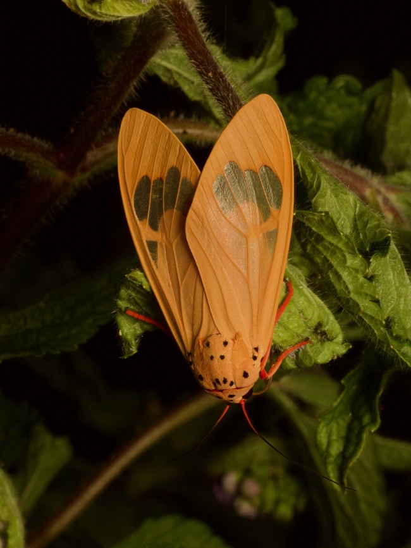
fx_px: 1899
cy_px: 274
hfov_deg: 12.4
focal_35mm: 120
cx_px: 206
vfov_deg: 16.4
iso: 400
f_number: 16
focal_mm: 60
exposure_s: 1/80
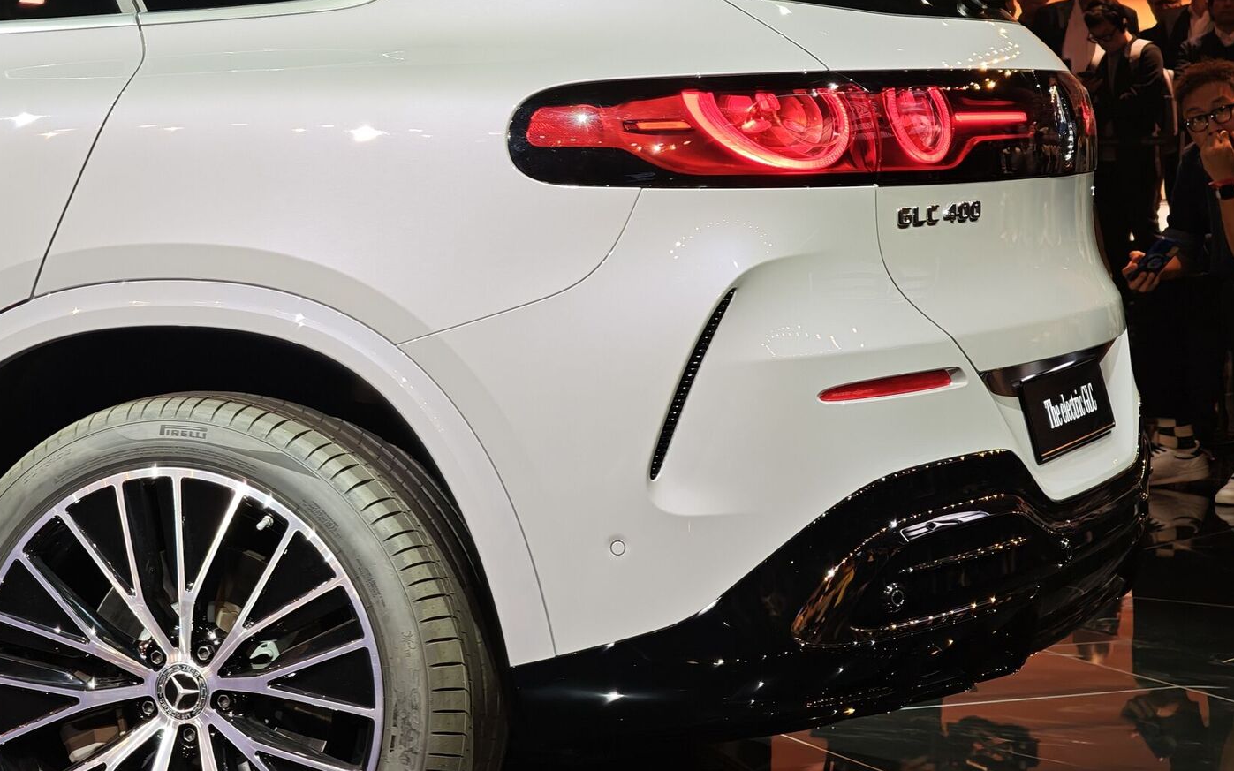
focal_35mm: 102
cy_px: 362
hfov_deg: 20.4
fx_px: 3430
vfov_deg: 12.8
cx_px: 468
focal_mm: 11.5
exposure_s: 1/100
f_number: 1.8
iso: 125
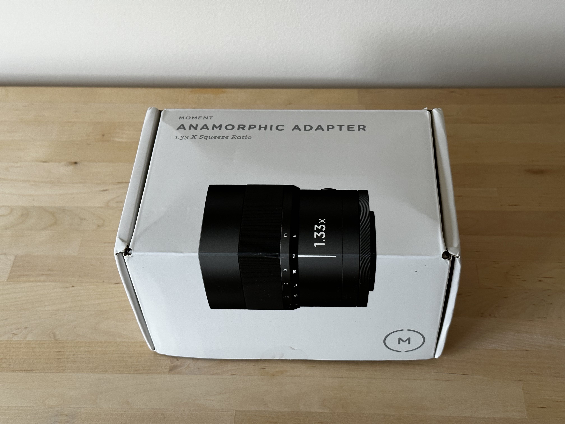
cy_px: 212
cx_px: 282
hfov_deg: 39.7
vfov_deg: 30.3
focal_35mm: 48
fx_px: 783
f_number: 1.78
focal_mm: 6.86
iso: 125
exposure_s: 1/60
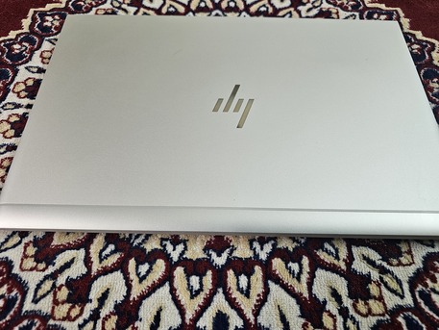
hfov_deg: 73.9
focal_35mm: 23
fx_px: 292
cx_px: 220
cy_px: 165
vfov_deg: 58.9
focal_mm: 6.3
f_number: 1.7
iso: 200
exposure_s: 1/120
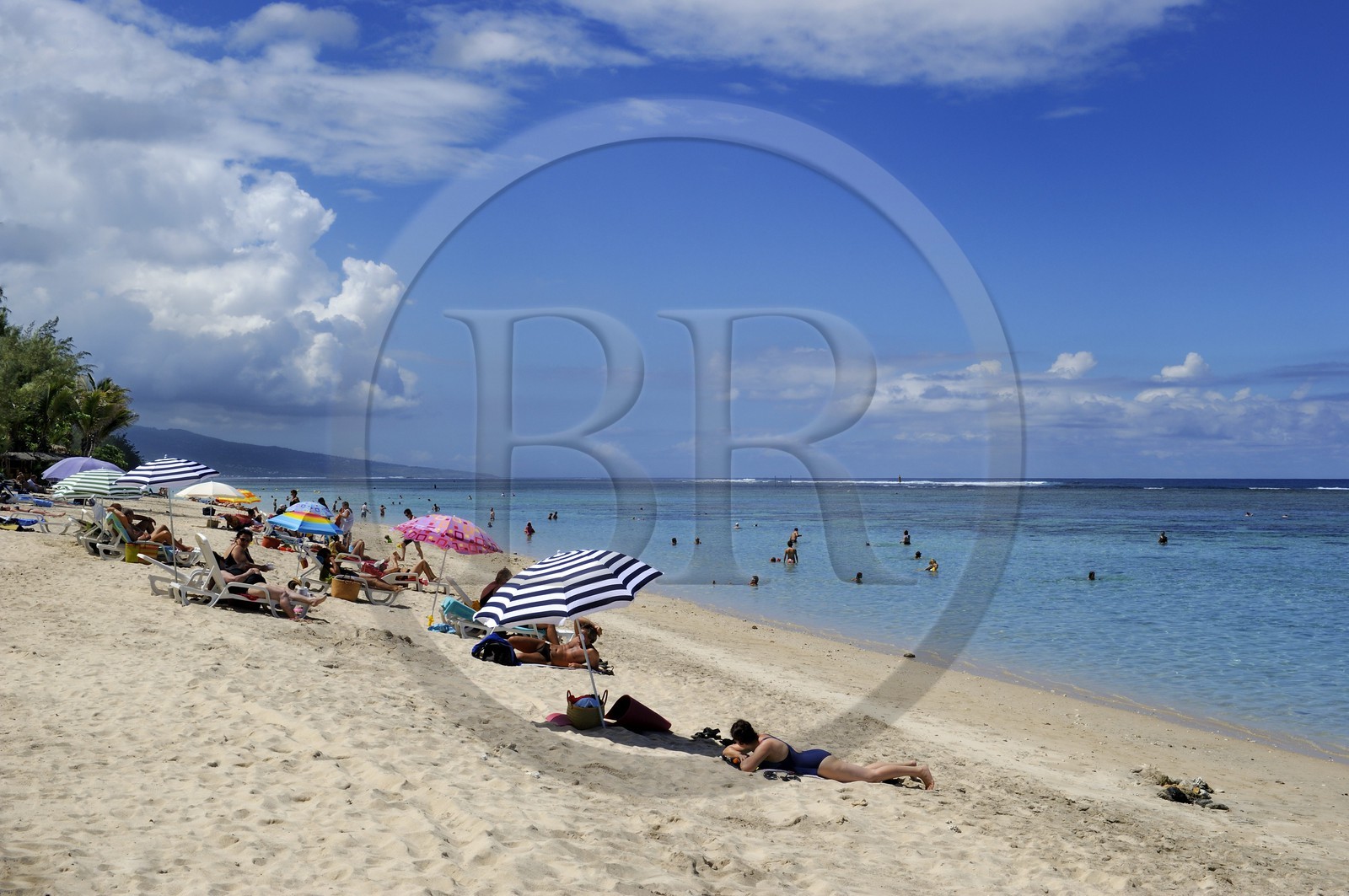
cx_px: 674
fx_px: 1684
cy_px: 448
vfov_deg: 29.8
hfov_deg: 43.6
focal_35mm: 45
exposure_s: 1/250
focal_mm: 45
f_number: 18
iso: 200
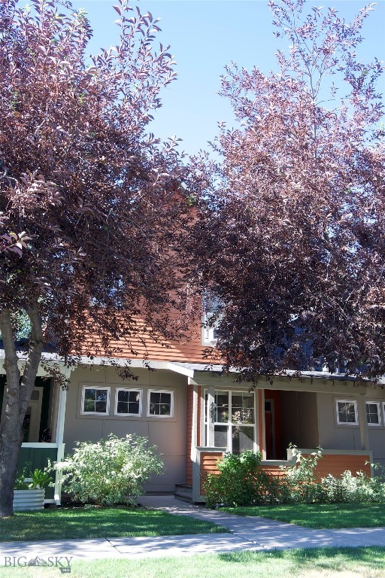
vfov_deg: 57.2
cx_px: 192
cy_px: 289
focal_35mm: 33
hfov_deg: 40.0
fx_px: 529
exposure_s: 1/125
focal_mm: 22.5
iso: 200
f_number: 5.6
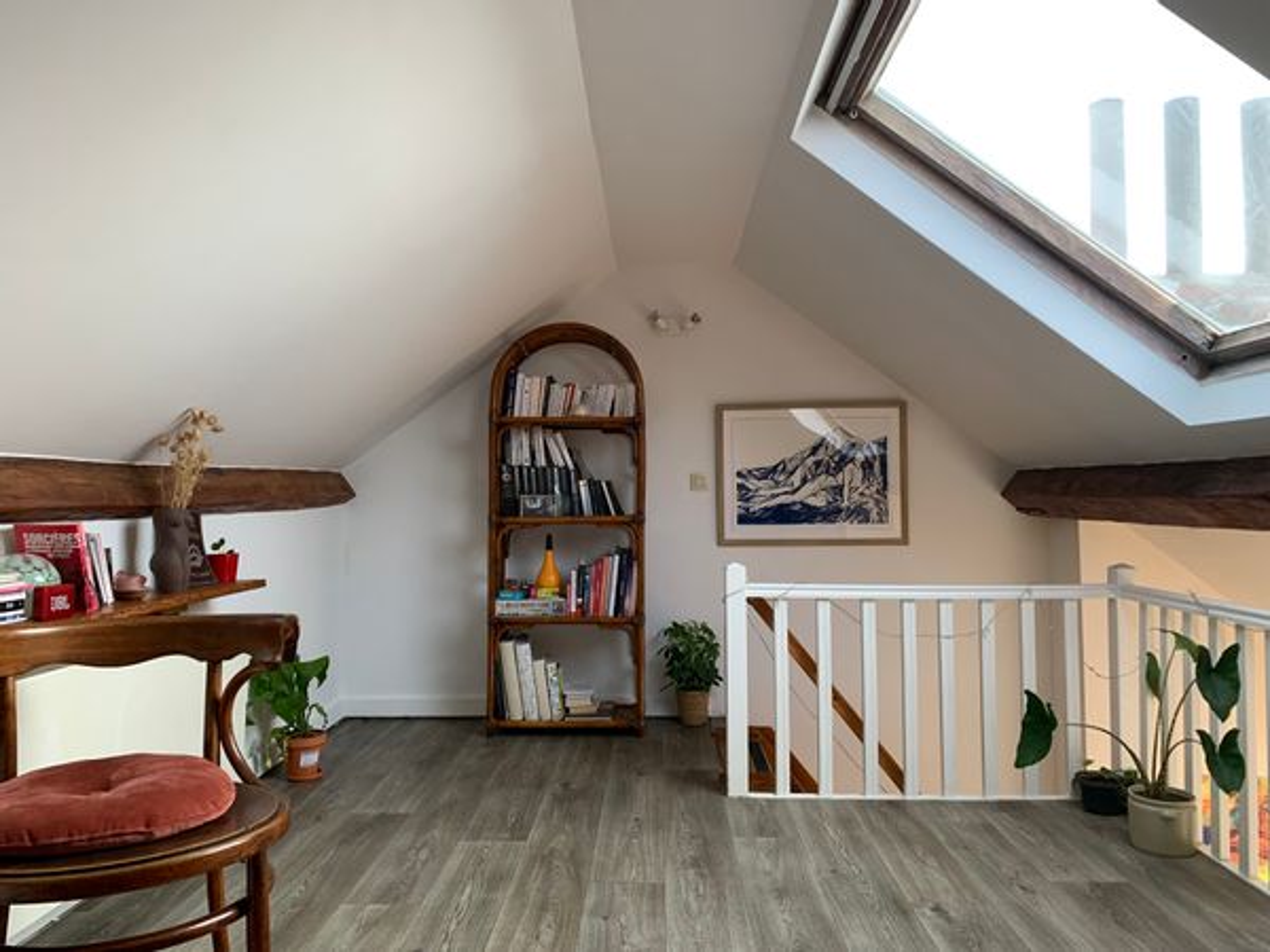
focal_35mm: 26
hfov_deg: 67.3
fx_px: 954
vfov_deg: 53.1
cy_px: 476
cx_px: 635
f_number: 1.8
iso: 100
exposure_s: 1/61
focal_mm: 4.25
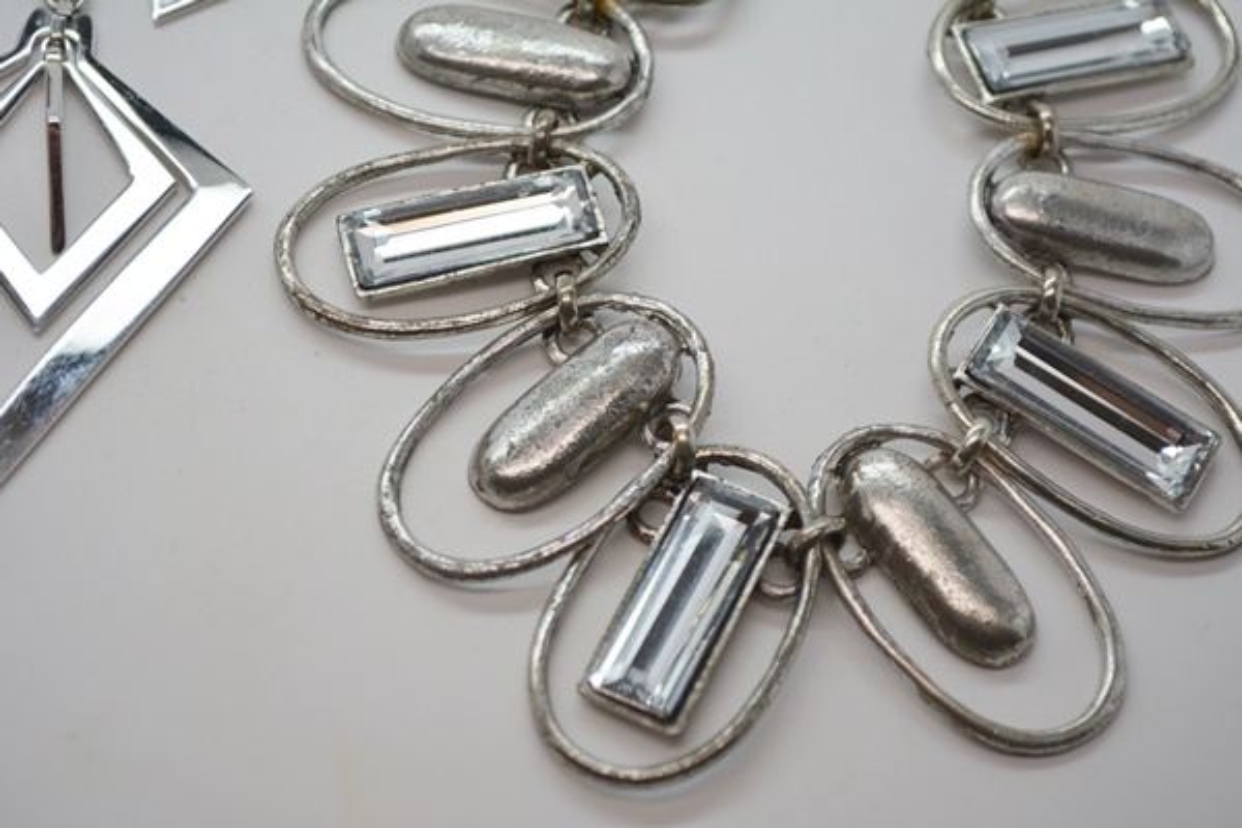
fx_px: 2691
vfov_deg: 17.5
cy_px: 414
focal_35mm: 78
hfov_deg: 26.0
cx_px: 621
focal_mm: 52
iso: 200
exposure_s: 1/160
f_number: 6.3
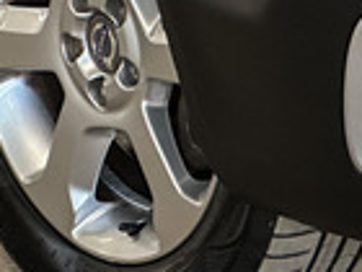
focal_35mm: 329
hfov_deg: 5.9
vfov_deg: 4.5
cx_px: 566
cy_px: -166
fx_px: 3441
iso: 400
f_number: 2.8
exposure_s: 1/50
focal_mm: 9
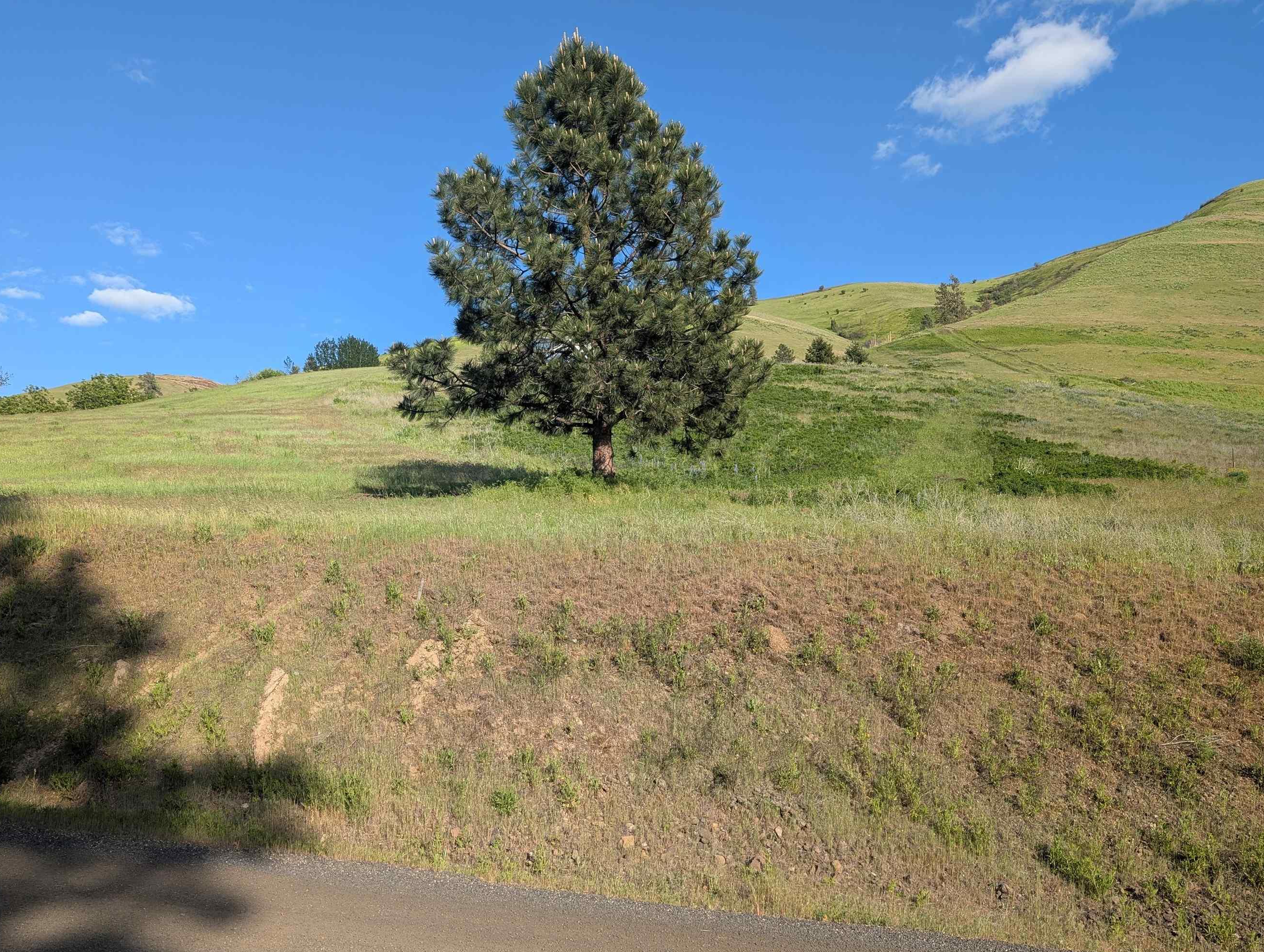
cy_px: 524
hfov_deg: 63.3
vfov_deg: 49.8
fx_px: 1024
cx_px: 593
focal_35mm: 28
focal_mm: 6.9
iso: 20
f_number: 1.68
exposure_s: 1/712
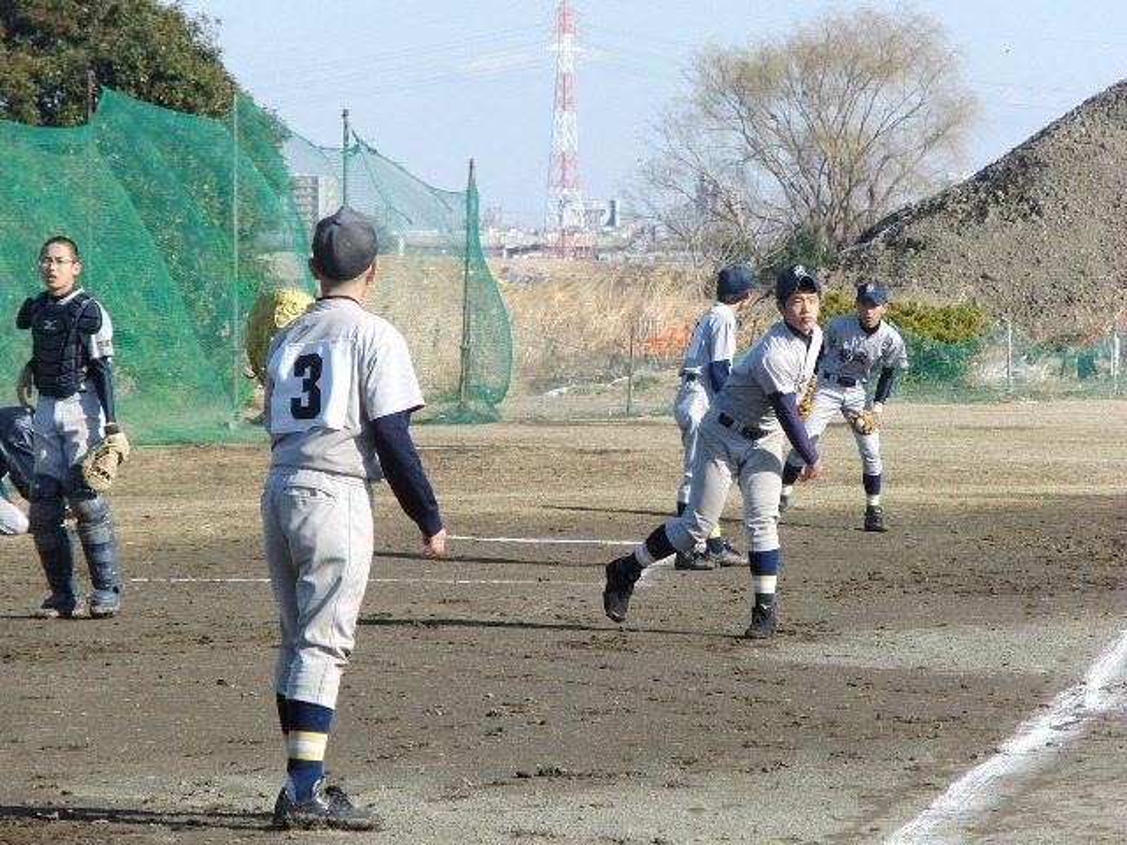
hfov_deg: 9.2
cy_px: 422
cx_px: 564
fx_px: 6967
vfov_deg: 6.9
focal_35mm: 214
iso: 100
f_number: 4.4
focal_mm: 37.9
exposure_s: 1/500
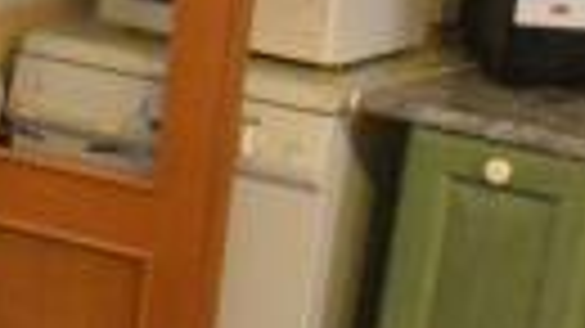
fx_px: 1923
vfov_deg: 9.7
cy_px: 299
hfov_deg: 15.6
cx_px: -351
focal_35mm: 124
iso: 3200
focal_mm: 10
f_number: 4
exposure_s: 1/60
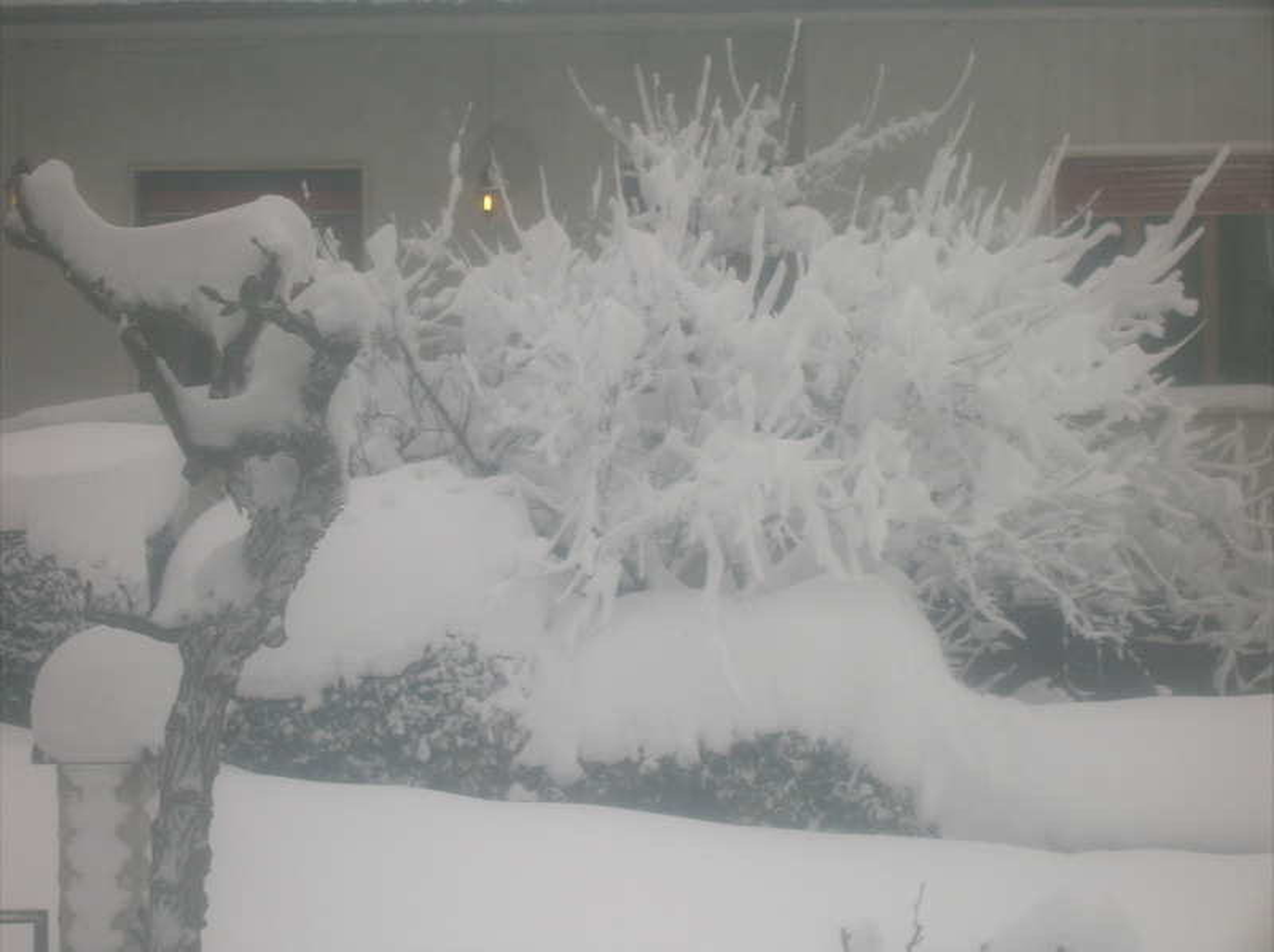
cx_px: 637
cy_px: 476
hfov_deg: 19.3
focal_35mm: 102
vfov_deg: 14.5
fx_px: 3749
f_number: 4.9
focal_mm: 17.1
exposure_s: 1/60.1
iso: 50
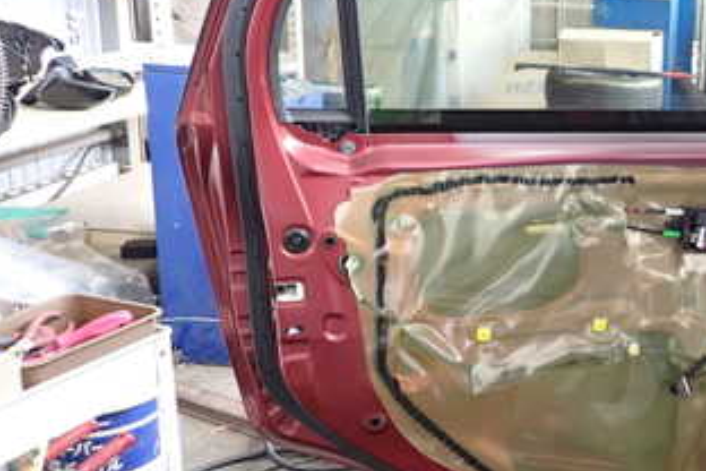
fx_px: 980
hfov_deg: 36.7
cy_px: 222
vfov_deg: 27.0
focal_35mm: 50
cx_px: 654
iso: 250
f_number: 2
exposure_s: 1/30
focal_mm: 4.5
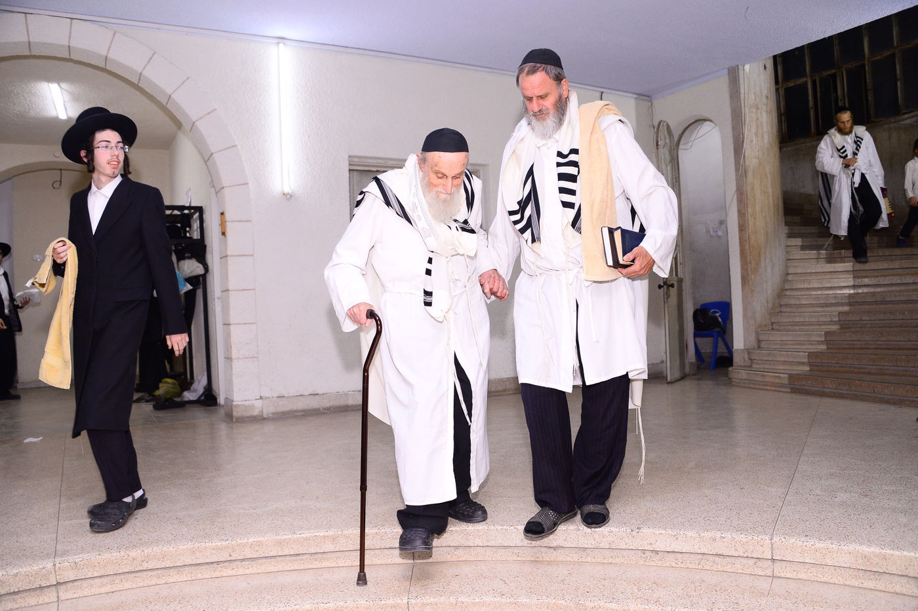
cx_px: 459
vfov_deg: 46.4
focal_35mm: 28
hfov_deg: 65.5
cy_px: 306
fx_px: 714
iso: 2000
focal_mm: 28
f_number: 5
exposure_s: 1/160
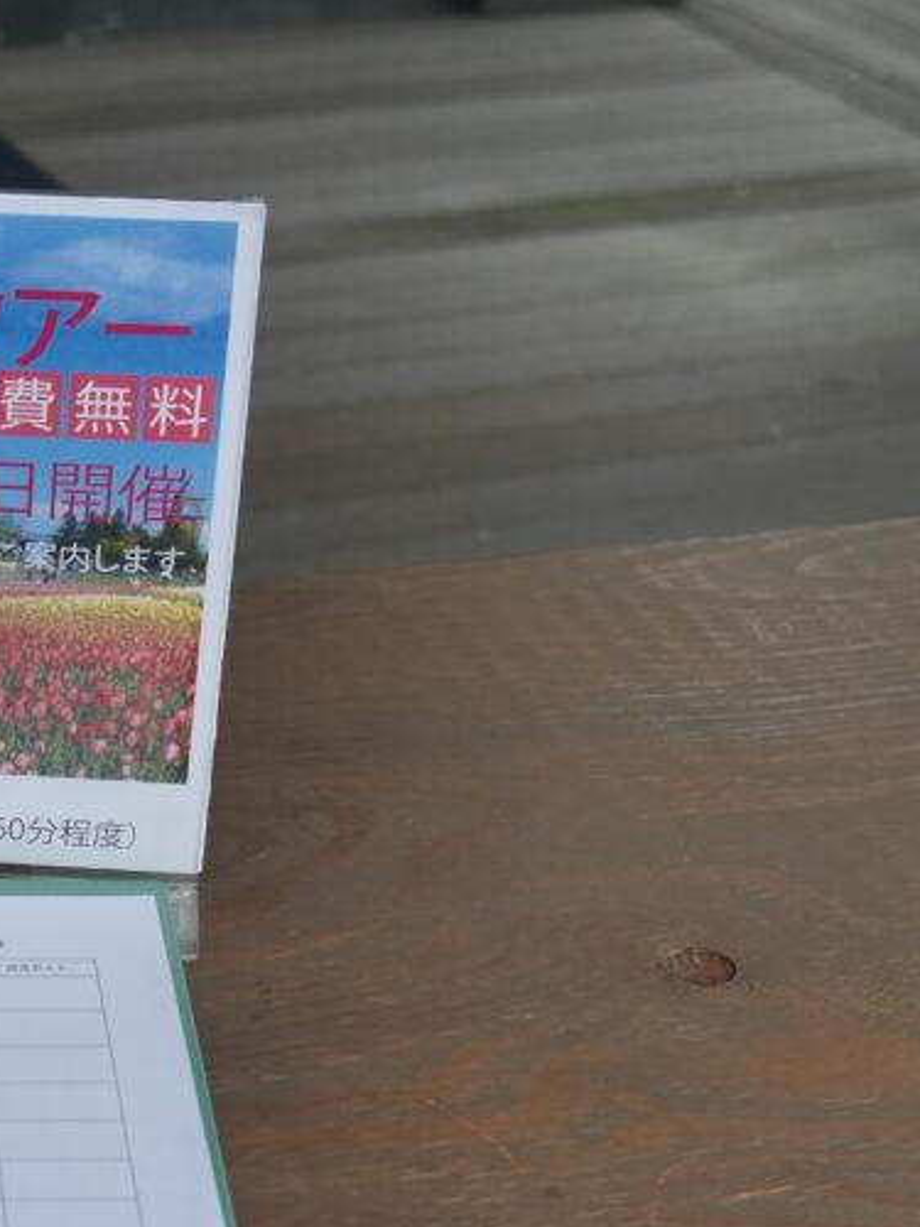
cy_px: 842
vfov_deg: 23.7
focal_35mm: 82
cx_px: -196
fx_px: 2906
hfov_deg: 17.2
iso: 200
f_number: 3.2
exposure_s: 1/400
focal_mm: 20
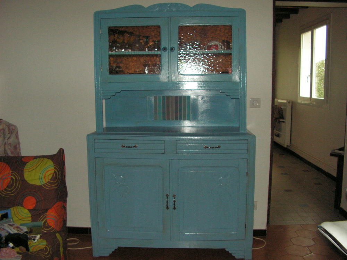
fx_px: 361
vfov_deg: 39.7
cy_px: 130
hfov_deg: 51.4
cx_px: 174
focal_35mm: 36
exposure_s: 1/40
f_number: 3.2
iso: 160
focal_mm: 6
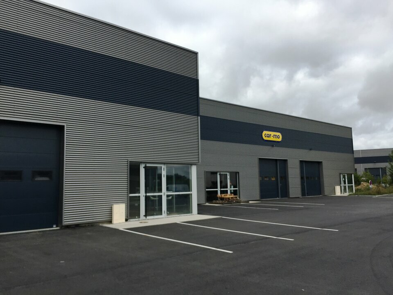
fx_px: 329
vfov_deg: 48.2
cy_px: 148
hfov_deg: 61.7
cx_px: 196
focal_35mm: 29
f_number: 2.2
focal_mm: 4.15
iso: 32
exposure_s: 1/2198
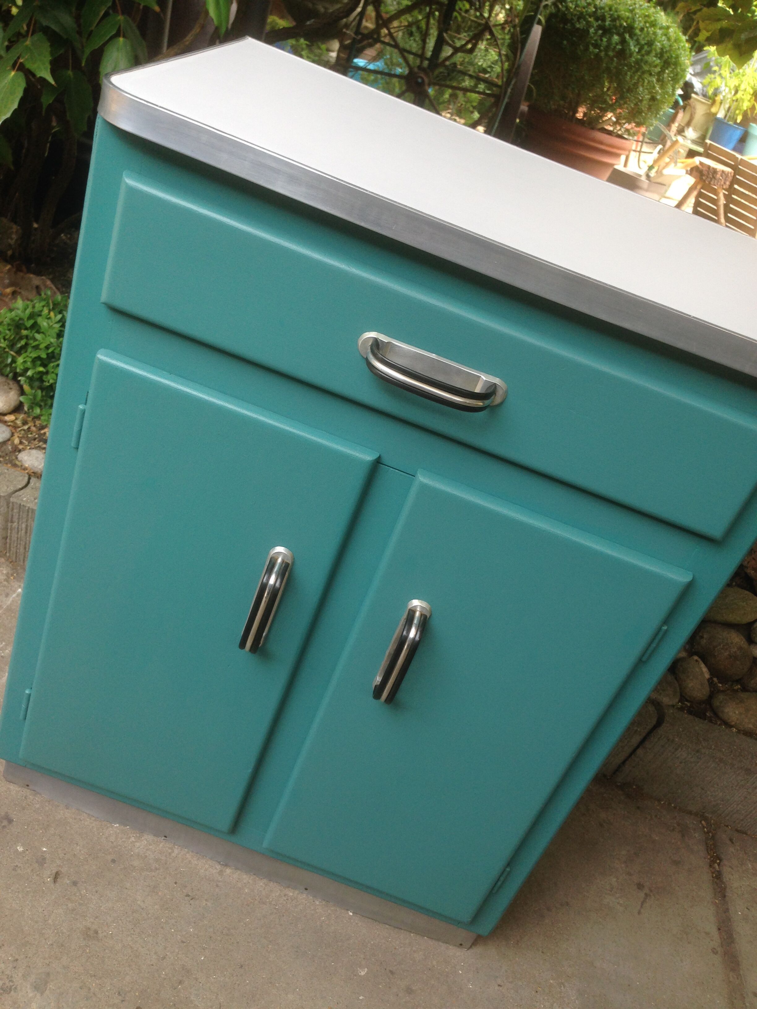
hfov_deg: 42.9
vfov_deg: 55.4
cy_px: 504
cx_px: 378
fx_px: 962
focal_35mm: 33
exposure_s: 1/150
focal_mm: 4.12
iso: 50
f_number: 2.4
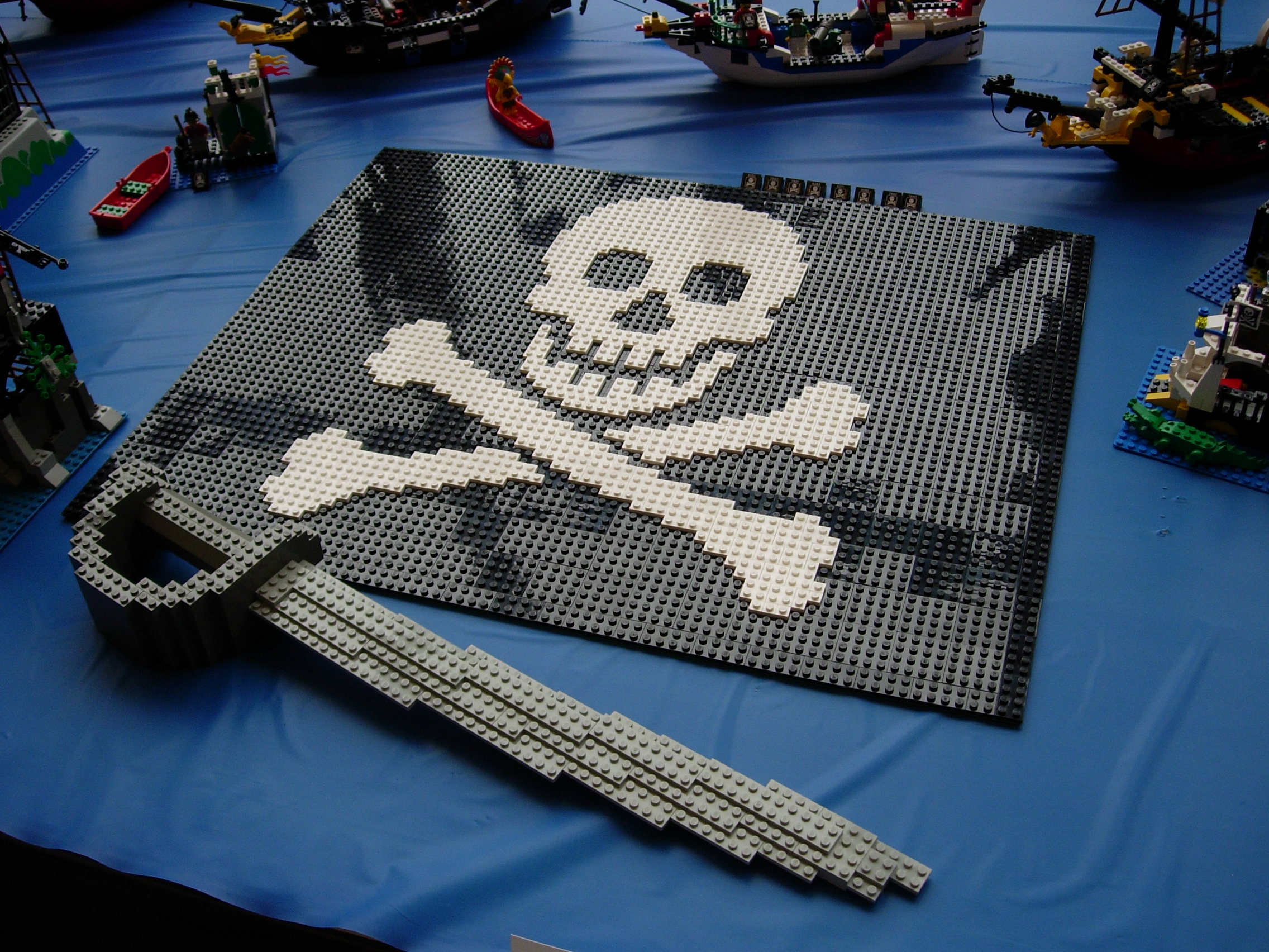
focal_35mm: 38
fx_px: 1393
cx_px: 634
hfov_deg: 49.0
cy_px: 476
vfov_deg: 37.7
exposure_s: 1/352
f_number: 2.8
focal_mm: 7.8
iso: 79
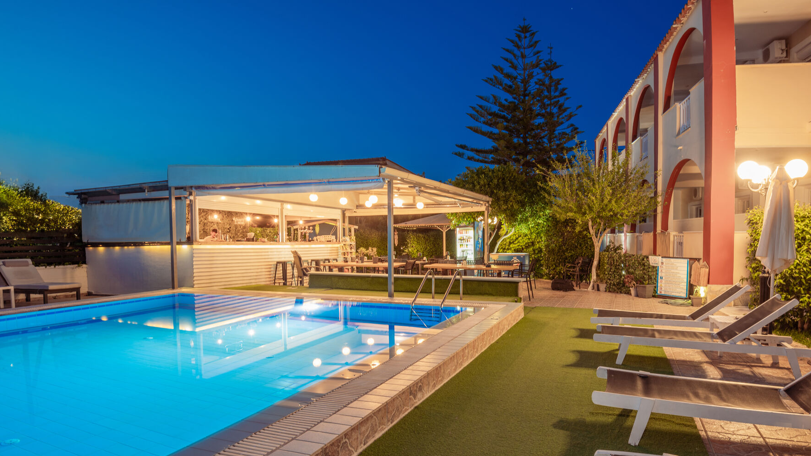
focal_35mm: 19
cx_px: 404
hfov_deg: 89.6
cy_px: 280
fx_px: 409
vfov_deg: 57.7
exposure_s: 8
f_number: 8
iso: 100
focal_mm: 16
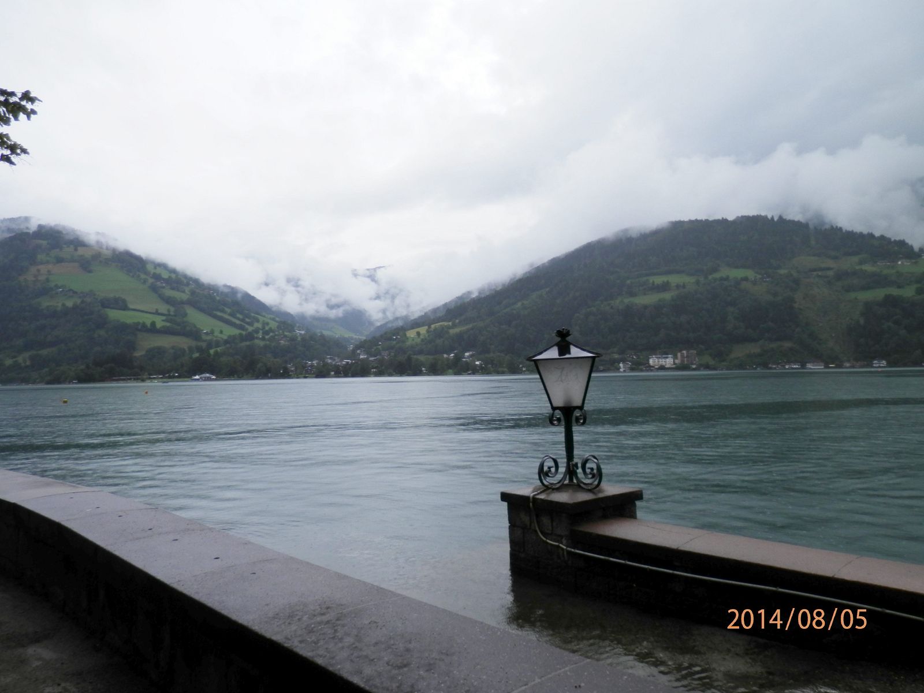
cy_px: 346
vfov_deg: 54.9
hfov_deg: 69.4
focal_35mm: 25
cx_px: 462
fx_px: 667
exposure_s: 1/160
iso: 80
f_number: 8.7
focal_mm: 4.5
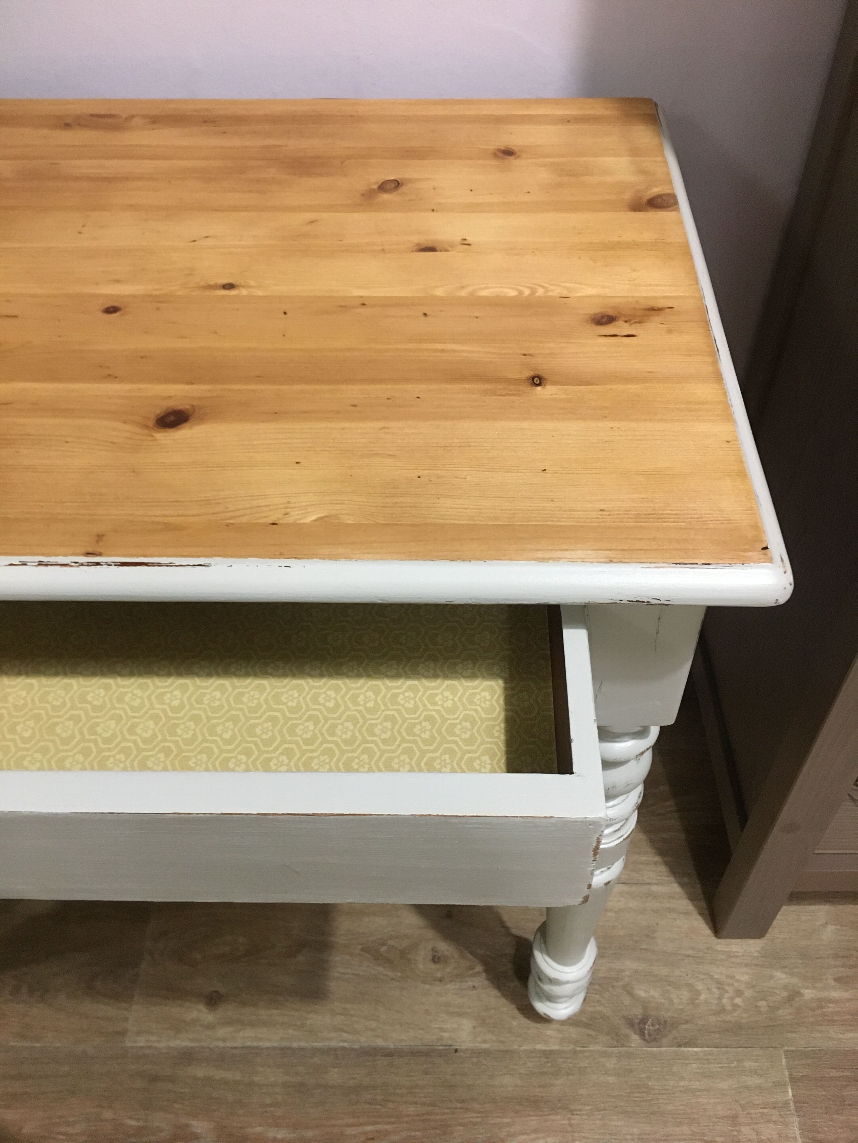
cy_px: 572
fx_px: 958
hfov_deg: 48.2
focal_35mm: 29
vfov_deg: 61.7
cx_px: 429
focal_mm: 4.15
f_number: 2.2
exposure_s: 1/25
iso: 200
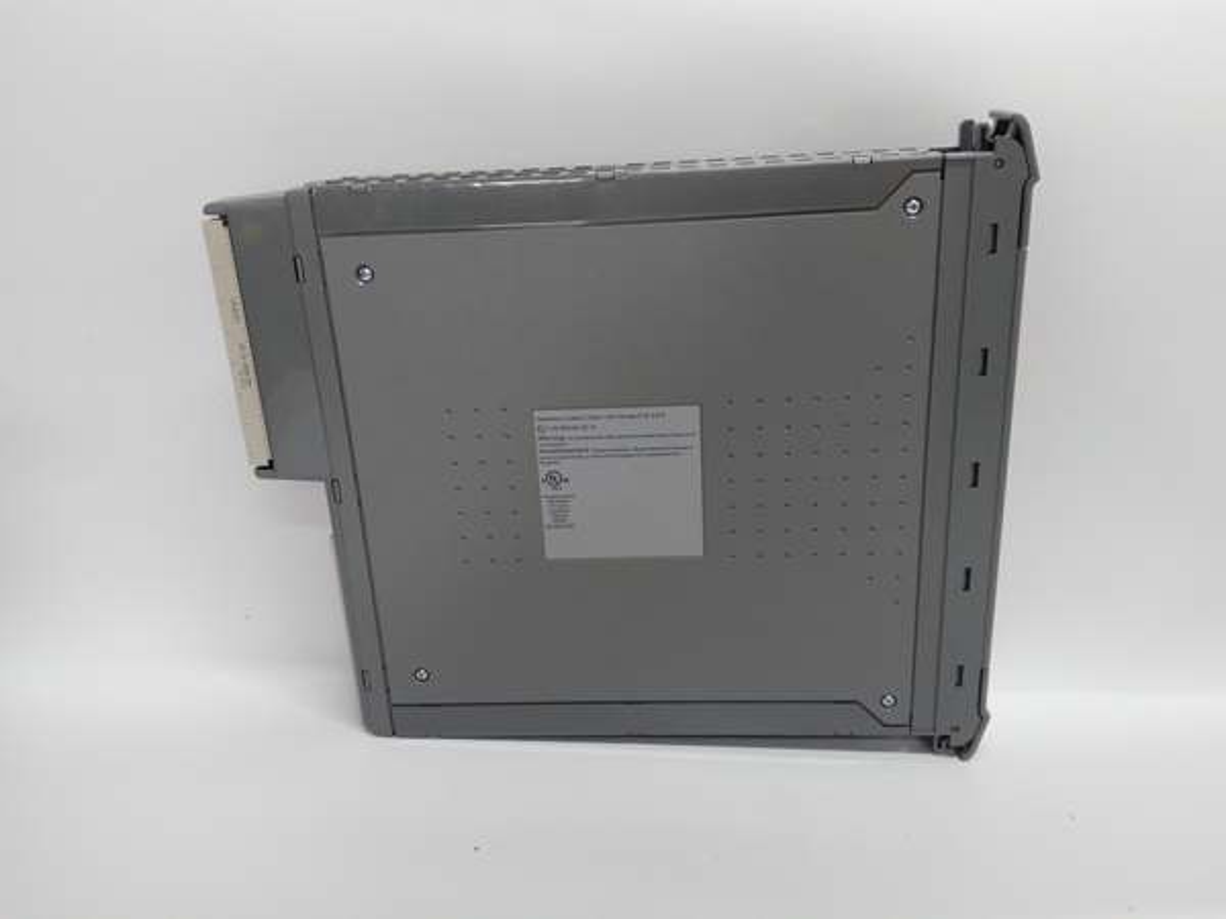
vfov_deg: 51.4
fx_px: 956
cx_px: 613
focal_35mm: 27
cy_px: 460
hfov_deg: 65.3
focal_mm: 3.79
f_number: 2
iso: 157
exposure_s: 1/33
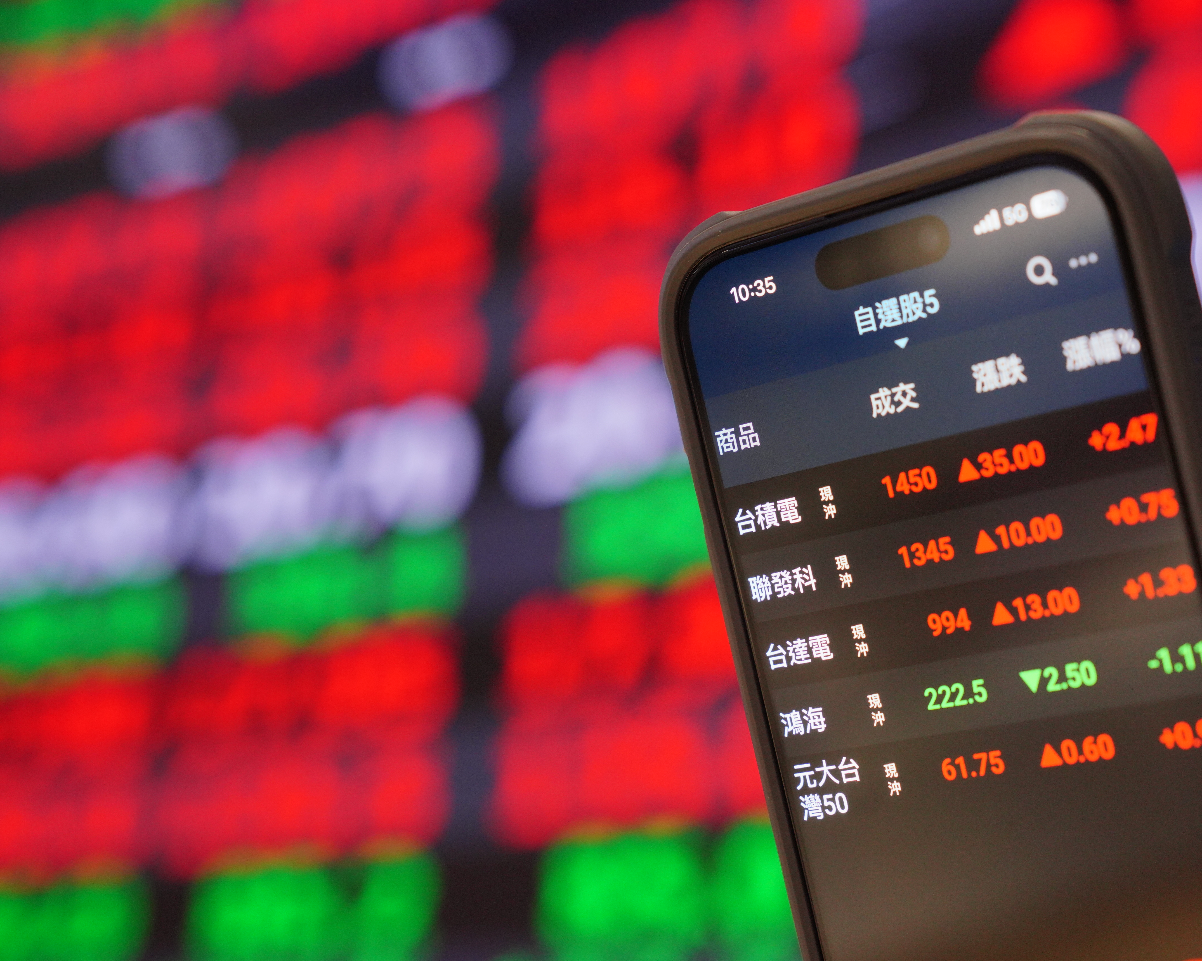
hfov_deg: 24.1
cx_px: 711
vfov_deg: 19.4
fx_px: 2810
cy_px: 481
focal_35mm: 79
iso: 1600
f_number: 5.6
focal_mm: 70
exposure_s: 1/125
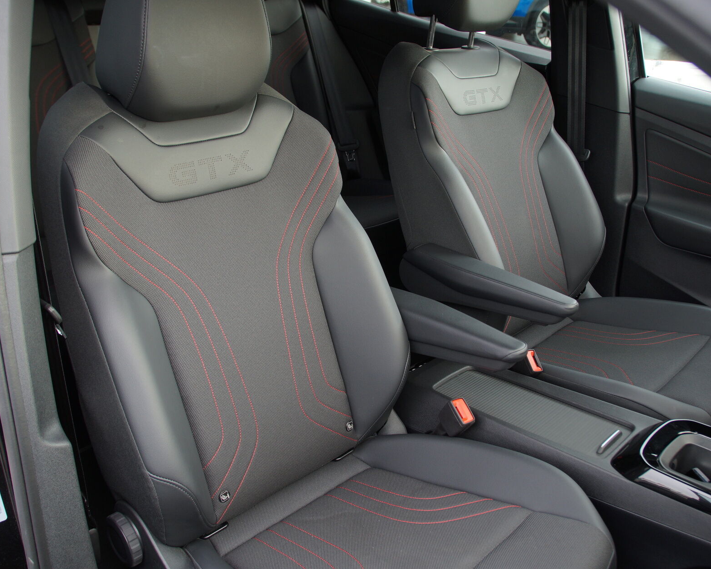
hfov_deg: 57.1
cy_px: 286
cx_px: 392
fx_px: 652
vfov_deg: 47.1
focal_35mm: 31
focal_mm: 18
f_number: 4
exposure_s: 1/60
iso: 160
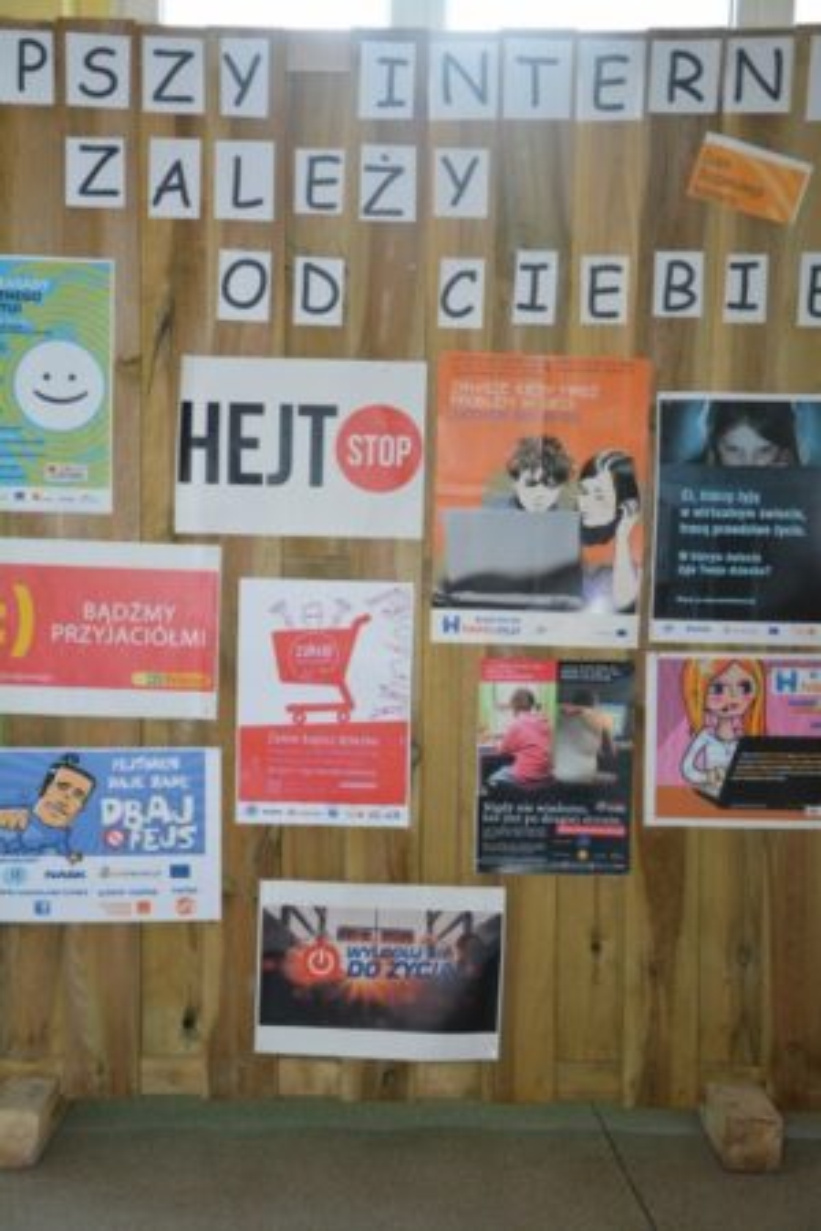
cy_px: 616
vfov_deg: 37.9
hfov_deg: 25.8
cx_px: 410
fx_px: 1796
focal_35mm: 52
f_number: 4.5
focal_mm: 35
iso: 1800
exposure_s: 1/60
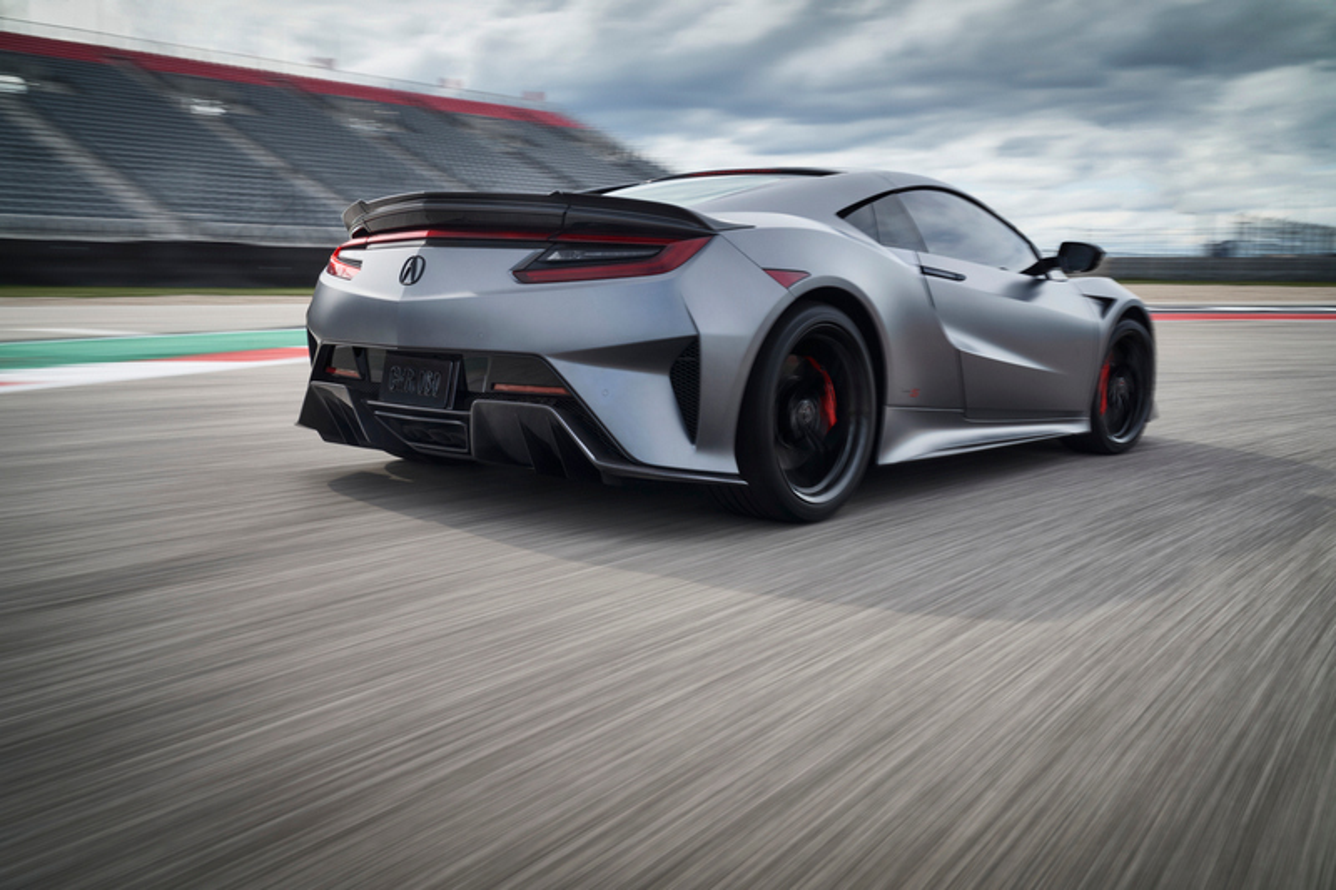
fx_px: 1261
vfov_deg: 38.9
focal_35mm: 34
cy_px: 445
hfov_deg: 55.8
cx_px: 668
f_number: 13
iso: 100
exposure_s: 1/15
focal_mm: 34
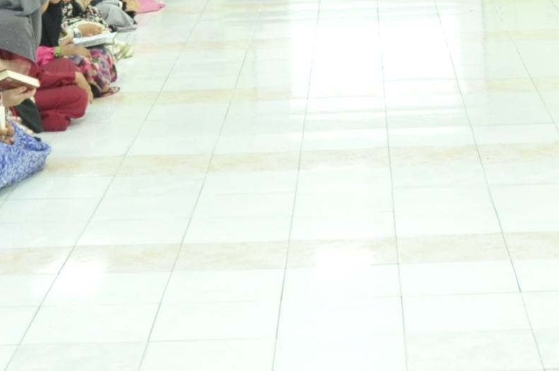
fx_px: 2001
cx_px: 471
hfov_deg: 15.8
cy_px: -43
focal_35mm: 129
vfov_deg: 10.5
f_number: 4.5
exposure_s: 1/25
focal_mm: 21
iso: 1000
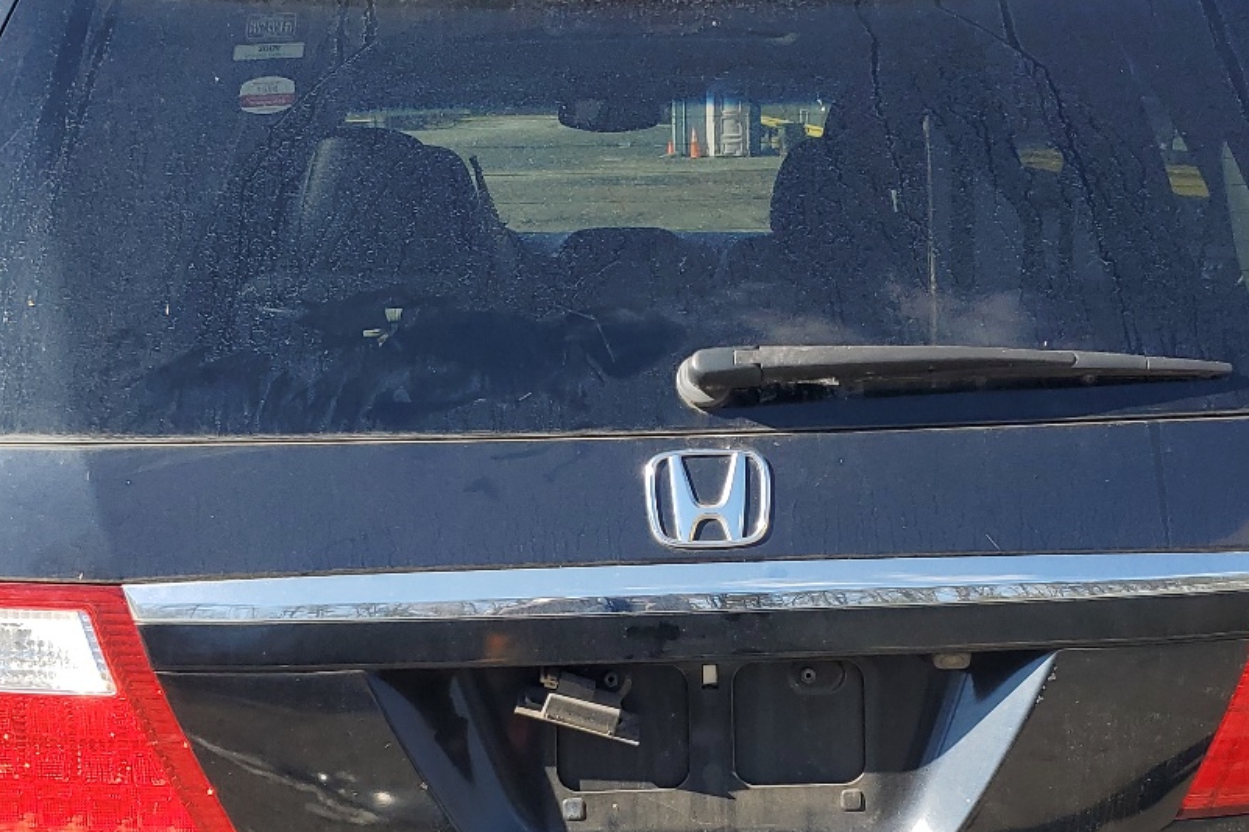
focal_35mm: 54
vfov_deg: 24.8
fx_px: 1873
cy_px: 611
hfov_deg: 36.9
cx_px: 658
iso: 50
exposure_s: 1/1250
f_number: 1.5
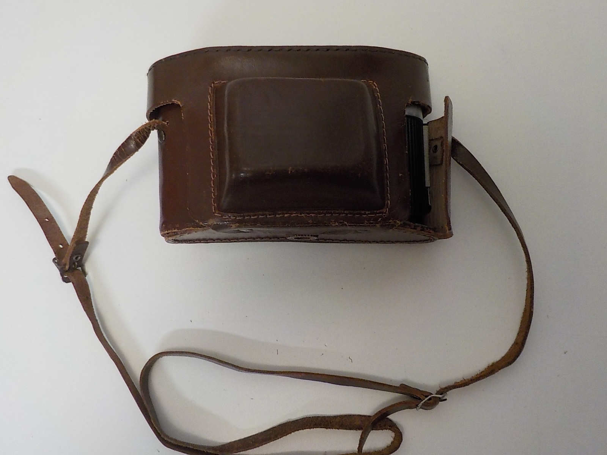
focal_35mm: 30
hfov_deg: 60.0
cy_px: 228
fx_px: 526
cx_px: 304
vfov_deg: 46.8
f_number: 3.3
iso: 400
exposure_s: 1/30
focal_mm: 4.1
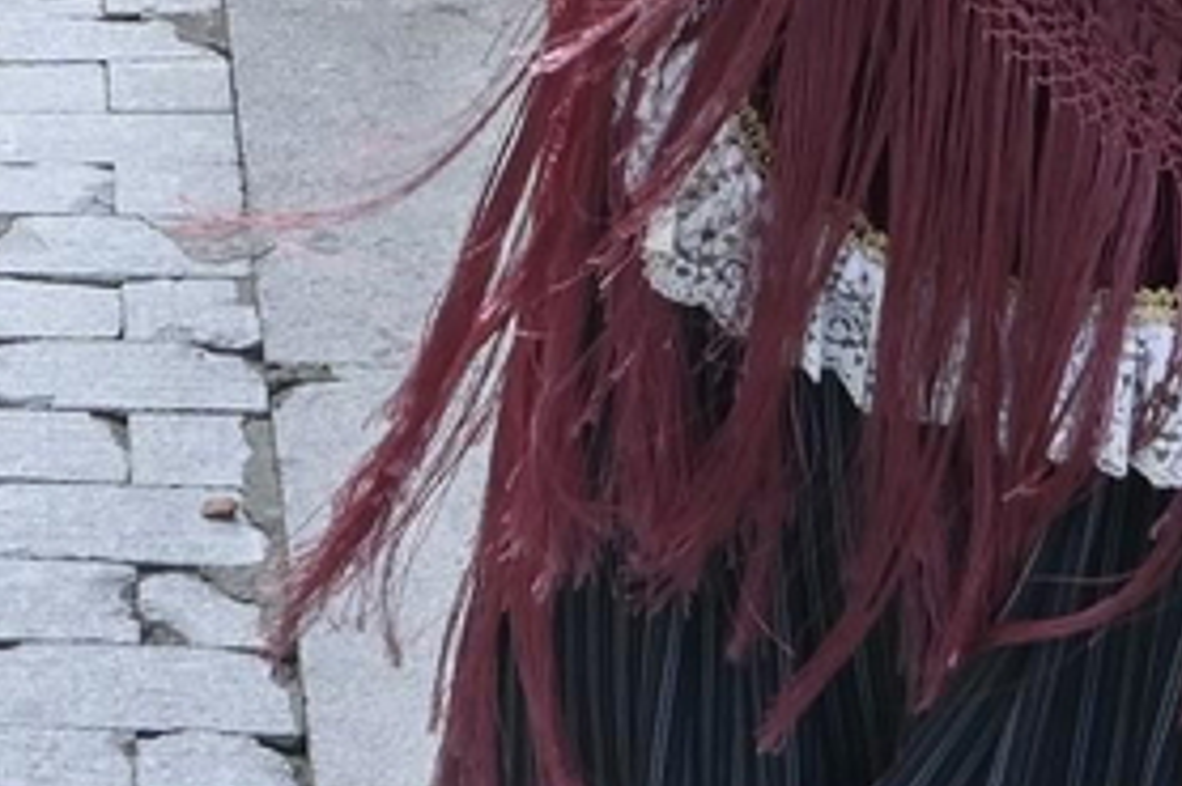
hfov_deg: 14.5
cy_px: -1096
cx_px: -132
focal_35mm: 138
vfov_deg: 9.0
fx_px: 4528
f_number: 4.5
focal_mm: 16
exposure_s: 1/320
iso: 400
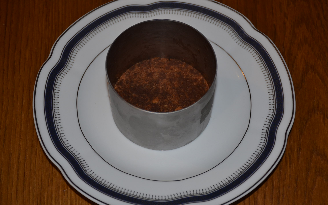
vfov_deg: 17.6
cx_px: 164
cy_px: 100
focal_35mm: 74
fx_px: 661
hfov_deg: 27.8
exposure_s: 1/60
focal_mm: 48
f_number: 4.5
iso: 450
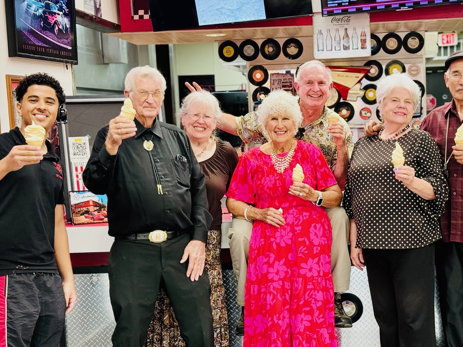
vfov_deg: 21.6
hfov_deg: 28.4
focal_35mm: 68
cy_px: 200
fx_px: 909
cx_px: 296
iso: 125
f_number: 1.78
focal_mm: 6.76
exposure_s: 1/60
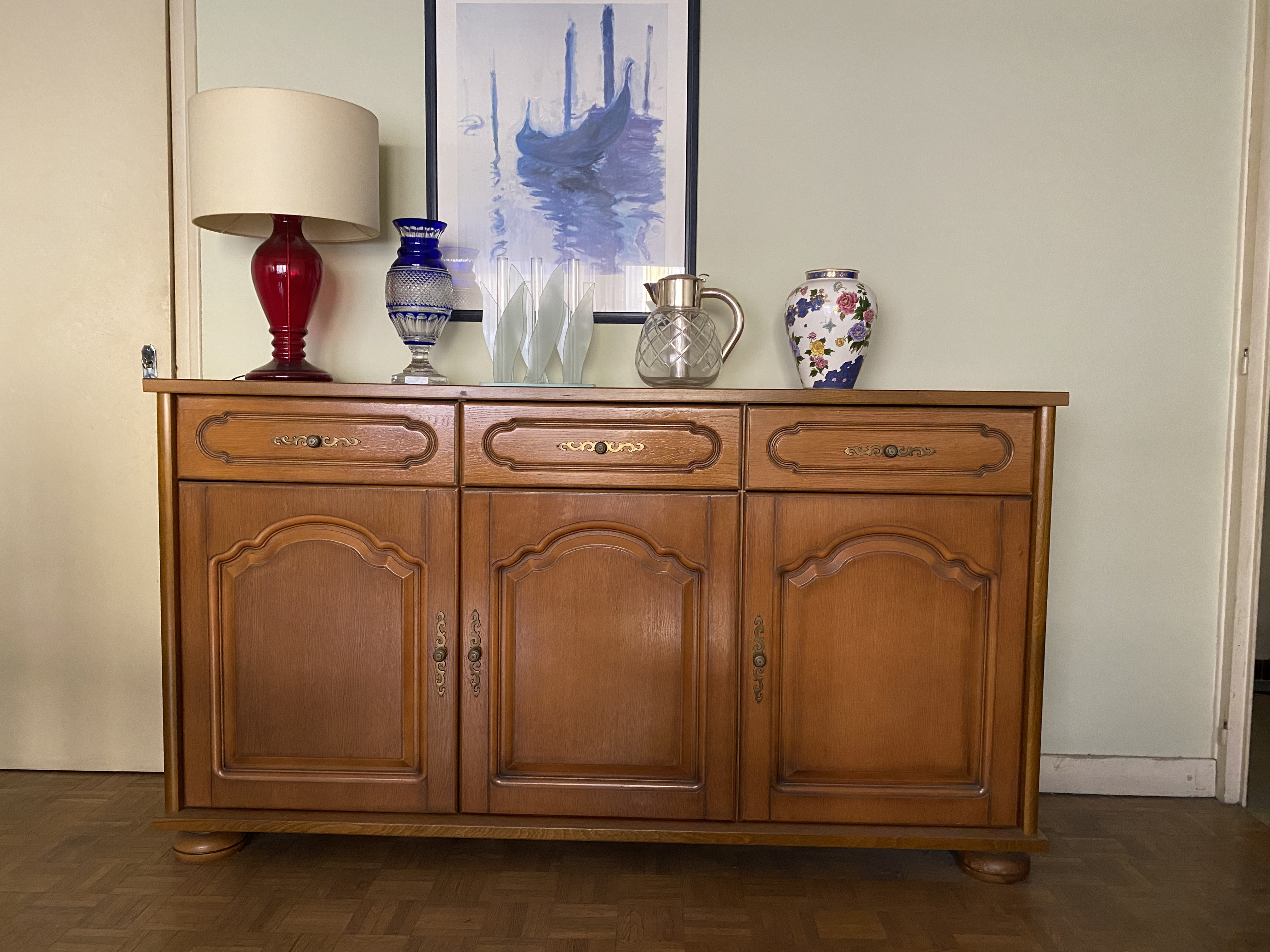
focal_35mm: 26
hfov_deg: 67.3
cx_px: 635
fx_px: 954
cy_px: 476
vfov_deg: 53.1
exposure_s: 1/60
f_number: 1.8
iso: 500
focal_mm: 4.25
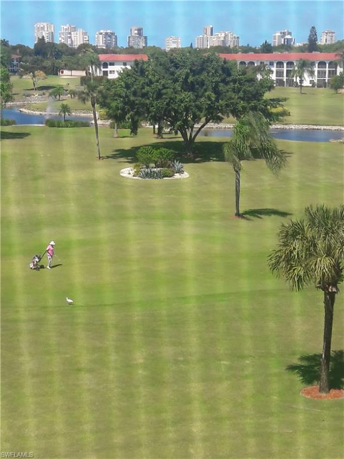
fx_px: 371
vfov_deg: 63.4
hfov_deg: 49.7
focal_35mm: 28
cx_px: 172
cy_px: 230
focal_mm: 3.7
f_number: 1.9
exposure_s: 1/1030
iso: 40
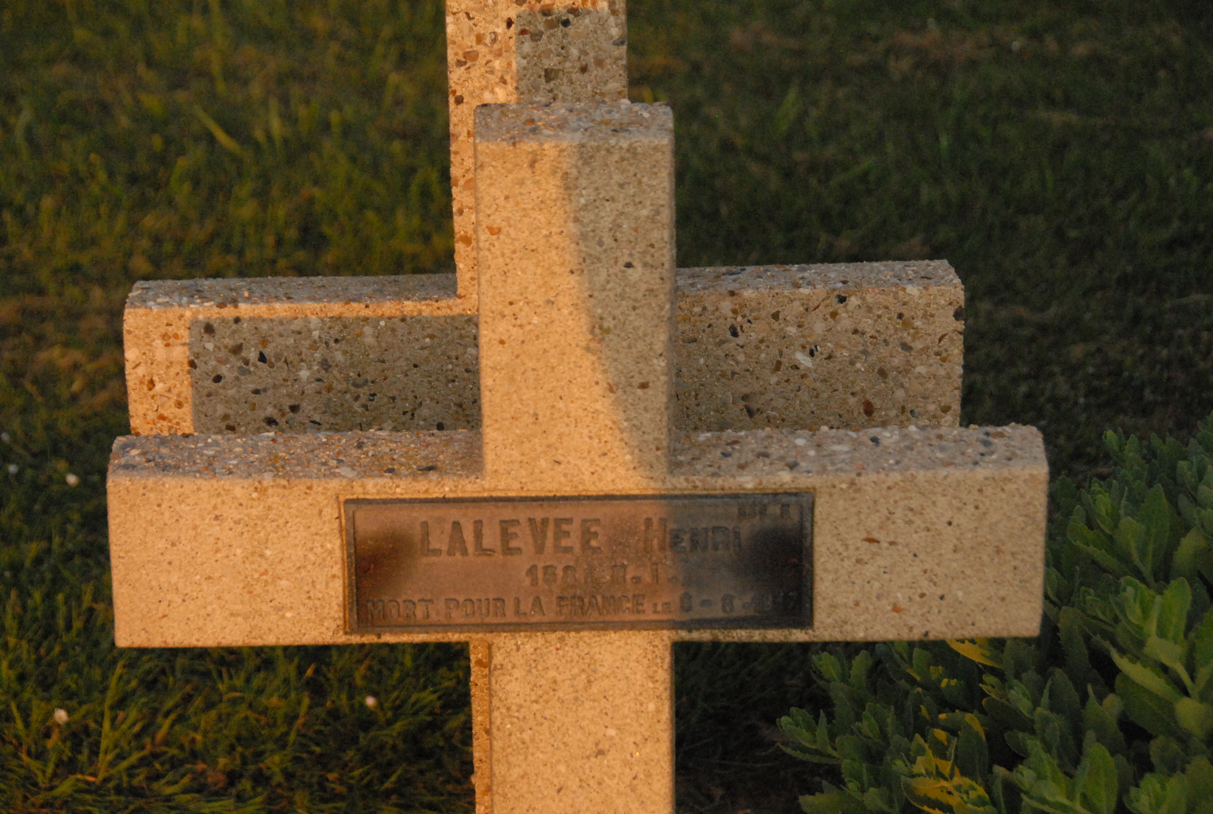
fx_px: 3292
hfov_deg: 20.9
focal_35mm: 98
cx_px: 606
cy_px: 407
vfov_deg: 14.1
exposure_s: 1/1500
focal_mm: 65
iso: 1600
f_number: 7.1
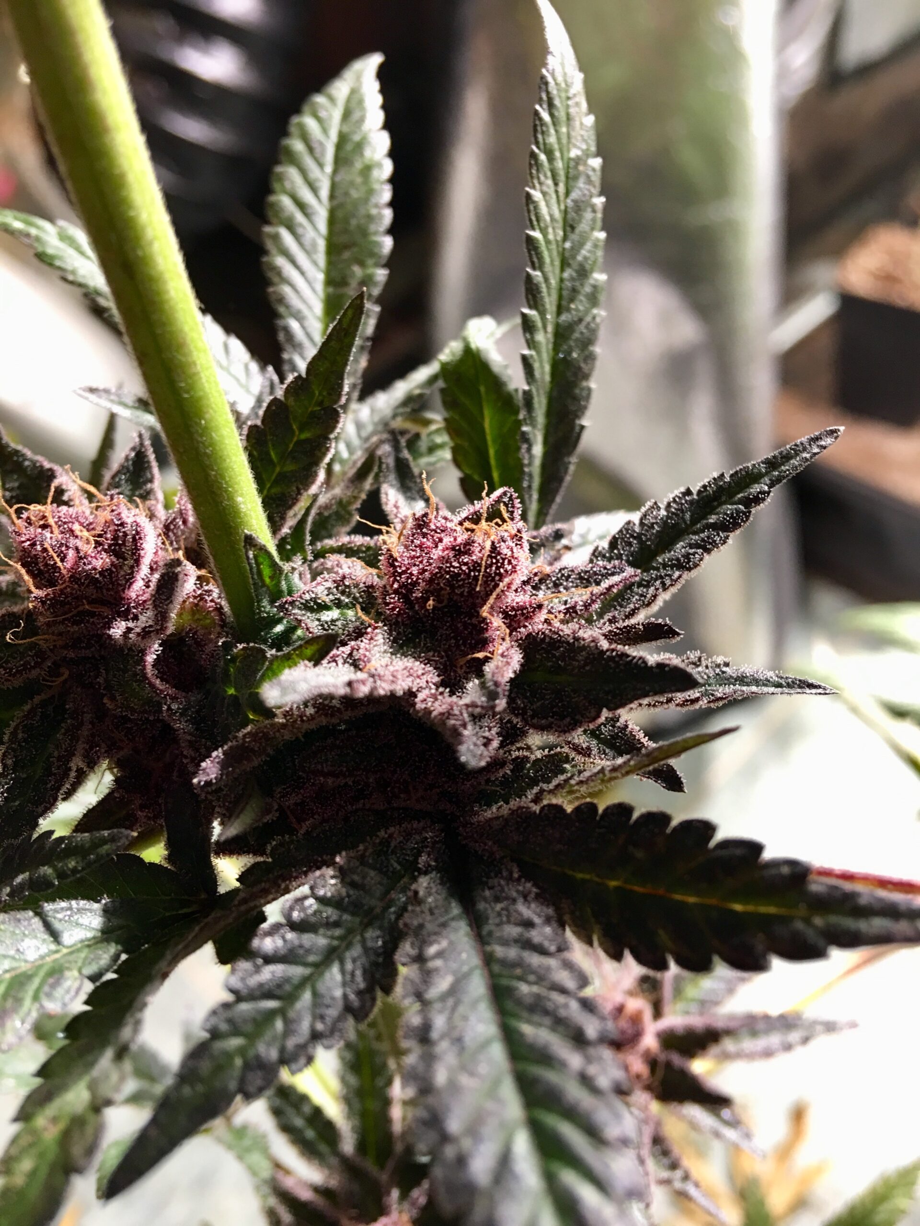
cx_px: 460
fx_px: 1028
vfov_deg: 61.7
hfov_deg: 48.2
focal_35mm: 29
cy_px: 613
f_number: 2.2
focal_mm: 4.15
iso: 50
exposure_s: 1/17
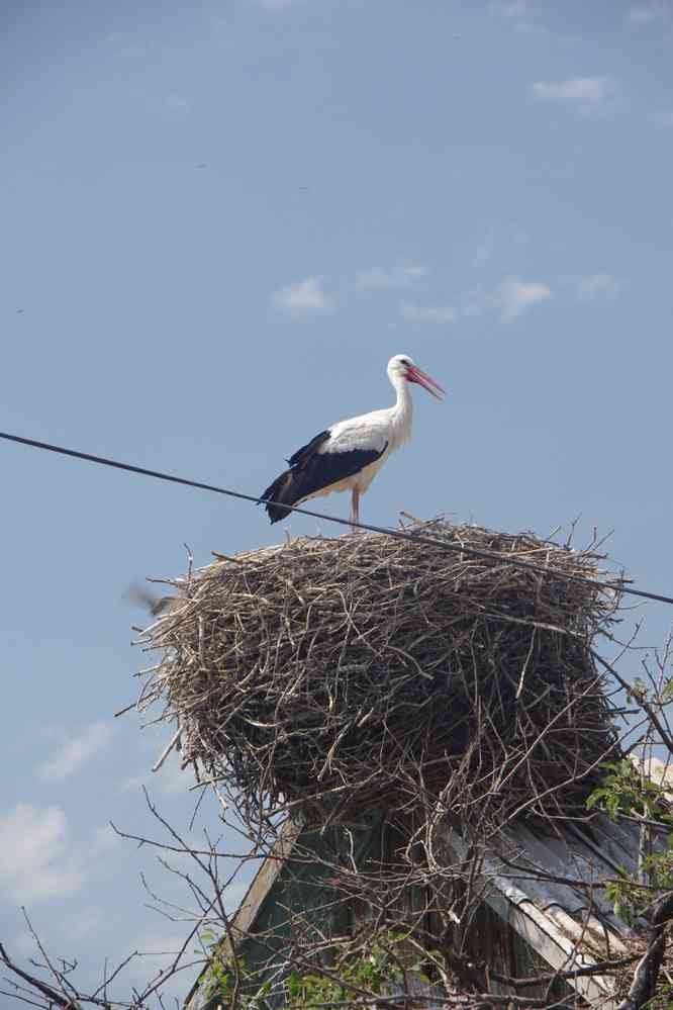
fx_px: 5047
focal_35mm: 180
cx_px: 336
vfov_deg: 11.4
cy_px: 505
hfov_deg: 7.6
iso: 400
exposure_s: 1/200
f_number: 9
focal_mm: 120
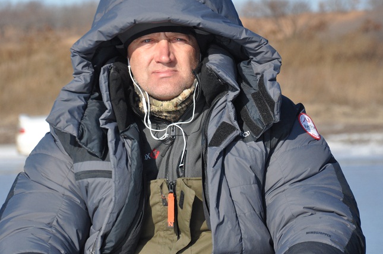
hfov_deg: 9.8
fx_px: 2227
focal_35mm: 210
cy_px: 140
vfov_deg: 6.5
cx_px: 160
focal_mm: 105
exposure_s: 1/400
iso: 400
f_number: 5.6
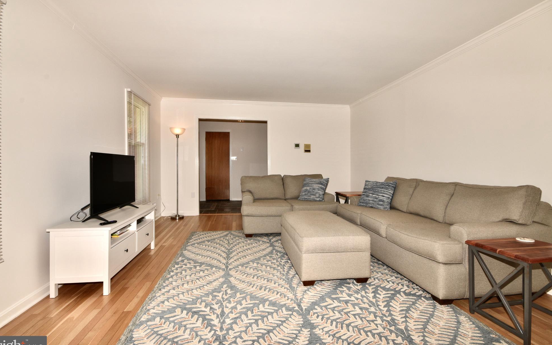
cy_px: 164
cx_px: 273
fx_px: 241
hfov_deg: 97.8
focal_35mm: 16
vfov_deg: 71.2
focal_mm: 10
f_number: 13
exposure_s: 1/60
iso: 250
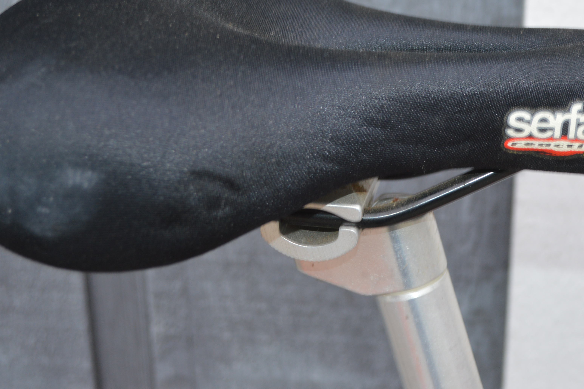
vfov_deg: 17.2
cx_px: 399
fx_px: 1280
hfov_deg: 25.5
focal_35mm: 79
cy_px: 113
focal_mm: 36
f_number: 5
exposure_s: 1/125
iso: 320
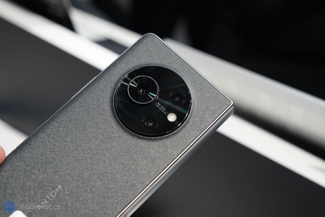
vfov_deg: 19.5
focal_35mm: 70
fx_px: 632
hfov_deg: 28.8
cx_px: 162
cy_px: 108
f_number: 7.1
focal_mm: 70
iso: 4000
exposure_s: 1/160
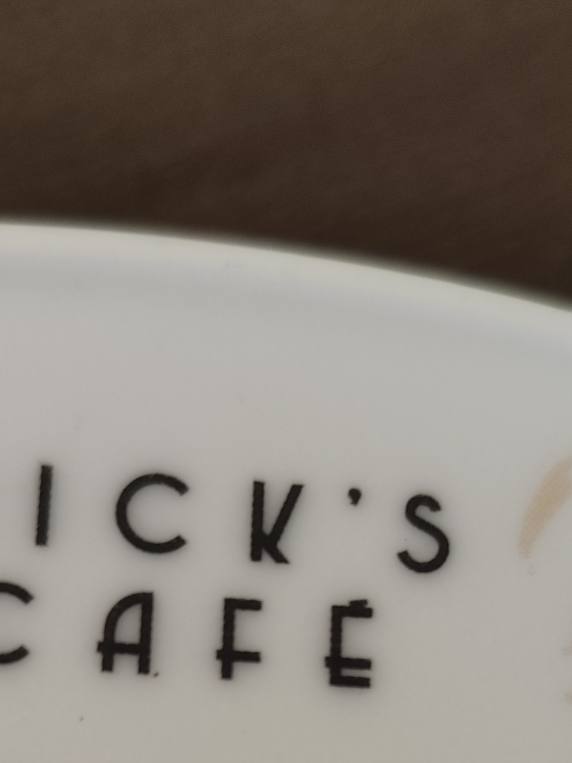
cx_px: 338
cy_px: 811
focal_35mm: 59
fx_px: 1300
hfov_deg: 24.8
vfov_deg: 29.8
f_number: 1.65
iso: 640
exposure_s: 1/50
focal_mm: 6.19
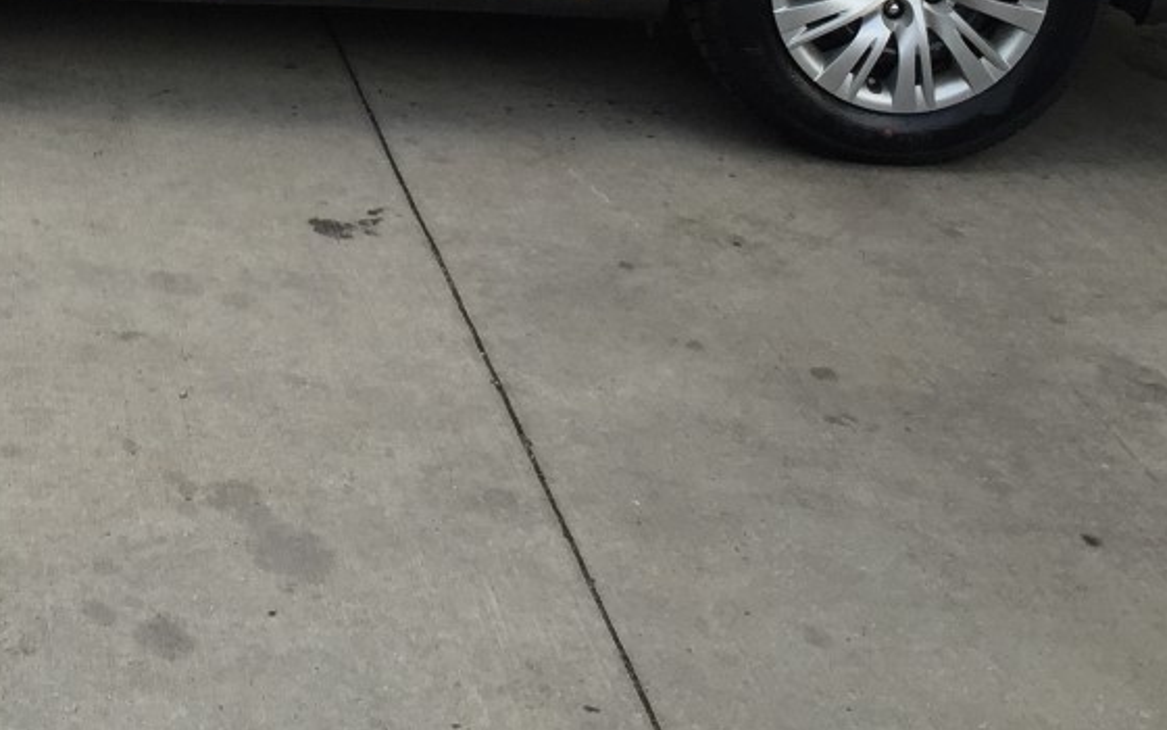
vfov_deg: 15.5
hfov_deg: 25.2
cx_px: 75
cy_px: -307
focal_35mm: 79
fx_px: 2513
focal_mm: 4.15
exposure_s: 1/542
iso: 32
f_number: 2.2
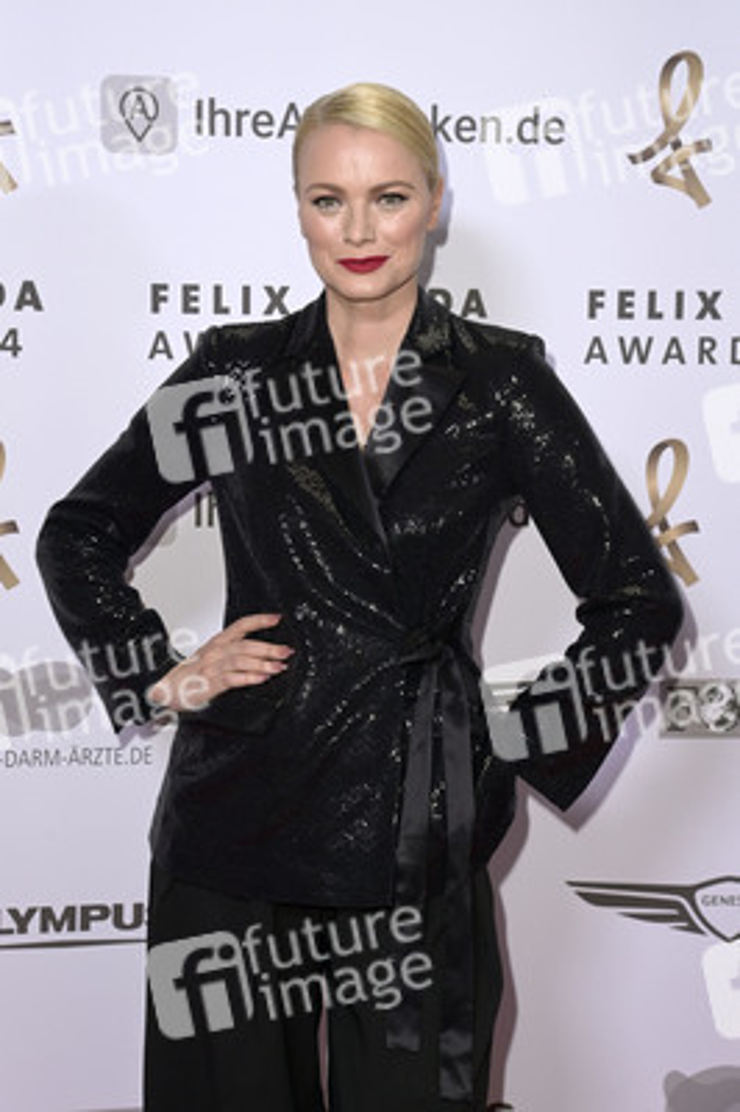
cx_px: 370
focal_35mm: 58
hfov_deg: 23.3
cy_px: 556
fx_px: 1791
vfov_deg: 34.5
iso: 640
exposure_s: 1/250
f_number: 5.6
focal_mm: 58
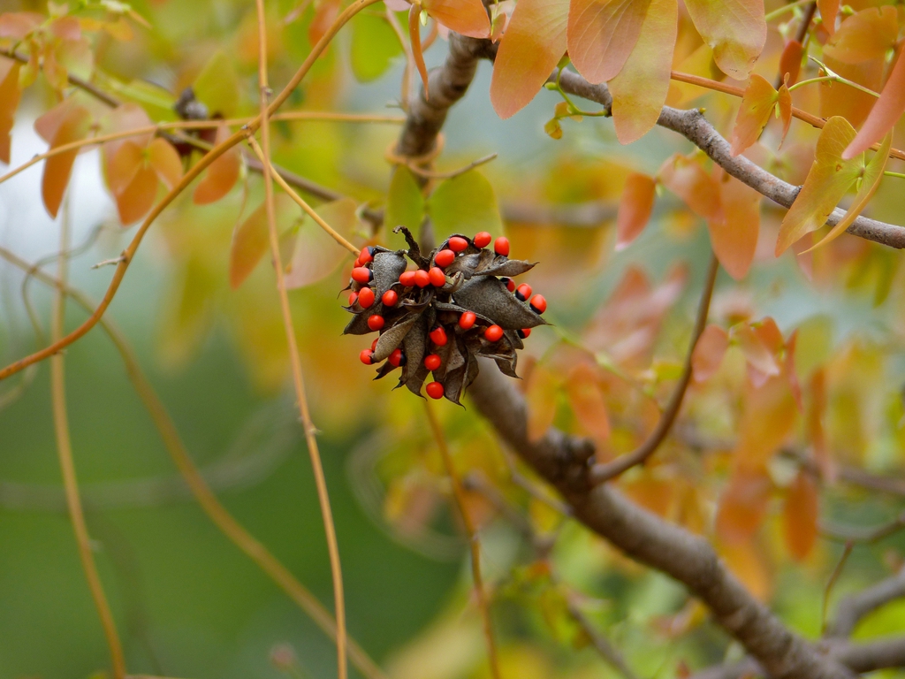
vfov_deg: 2.5
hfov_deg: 3.3
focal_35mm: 600
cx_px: 452
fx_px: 15686
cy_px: 340
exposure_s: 1/400
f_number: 2.8
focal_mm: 108
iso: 100
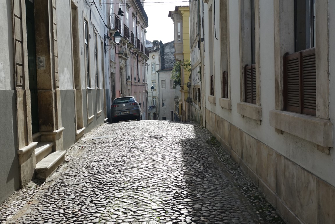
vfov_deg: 31.2
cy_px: 112
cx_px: 168
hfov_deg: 45.4
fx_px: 400
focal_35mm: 43
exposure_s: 1/500
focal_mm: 15.73
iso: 100
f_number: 4
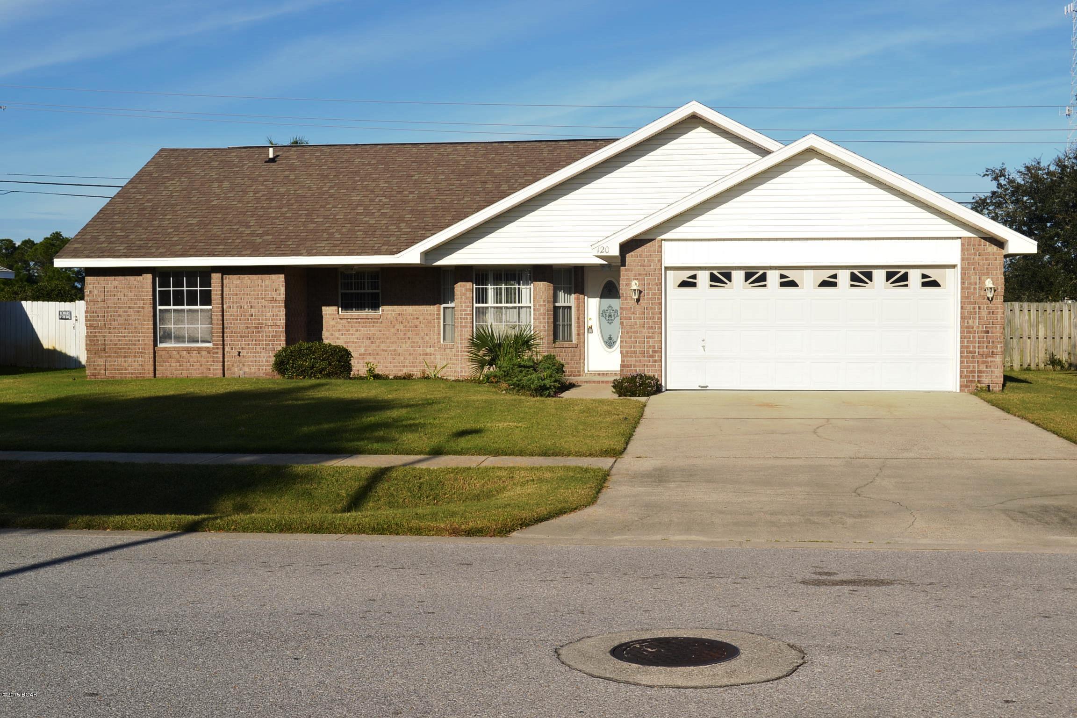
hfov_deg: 42.3
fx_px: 1391
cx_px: 538
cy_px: 359
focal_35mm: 46
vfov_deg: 28.9
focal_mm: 31
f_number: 11
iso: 100
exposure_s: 1/200
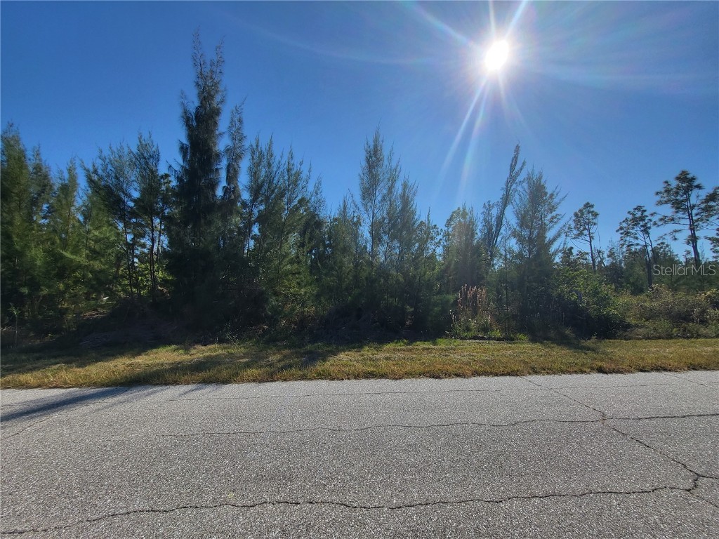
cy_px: 270
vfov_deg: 89.9
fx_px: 270
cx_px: 360
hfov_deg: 106.2
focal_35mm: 13
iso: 32
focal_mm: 1.74
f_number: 2.2
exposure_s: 1/1770
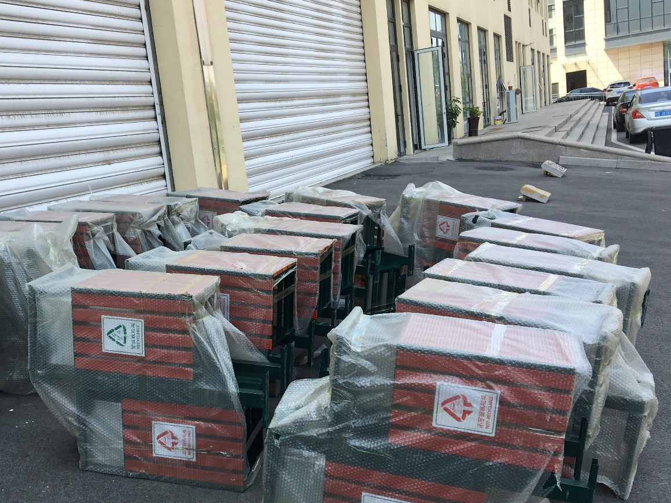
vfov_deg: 35.8
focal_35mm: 40
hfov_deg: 46.1
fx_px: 775
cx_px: 223
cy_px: 302
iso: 25
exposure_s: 1/478
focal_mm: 4.15
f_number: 2.2
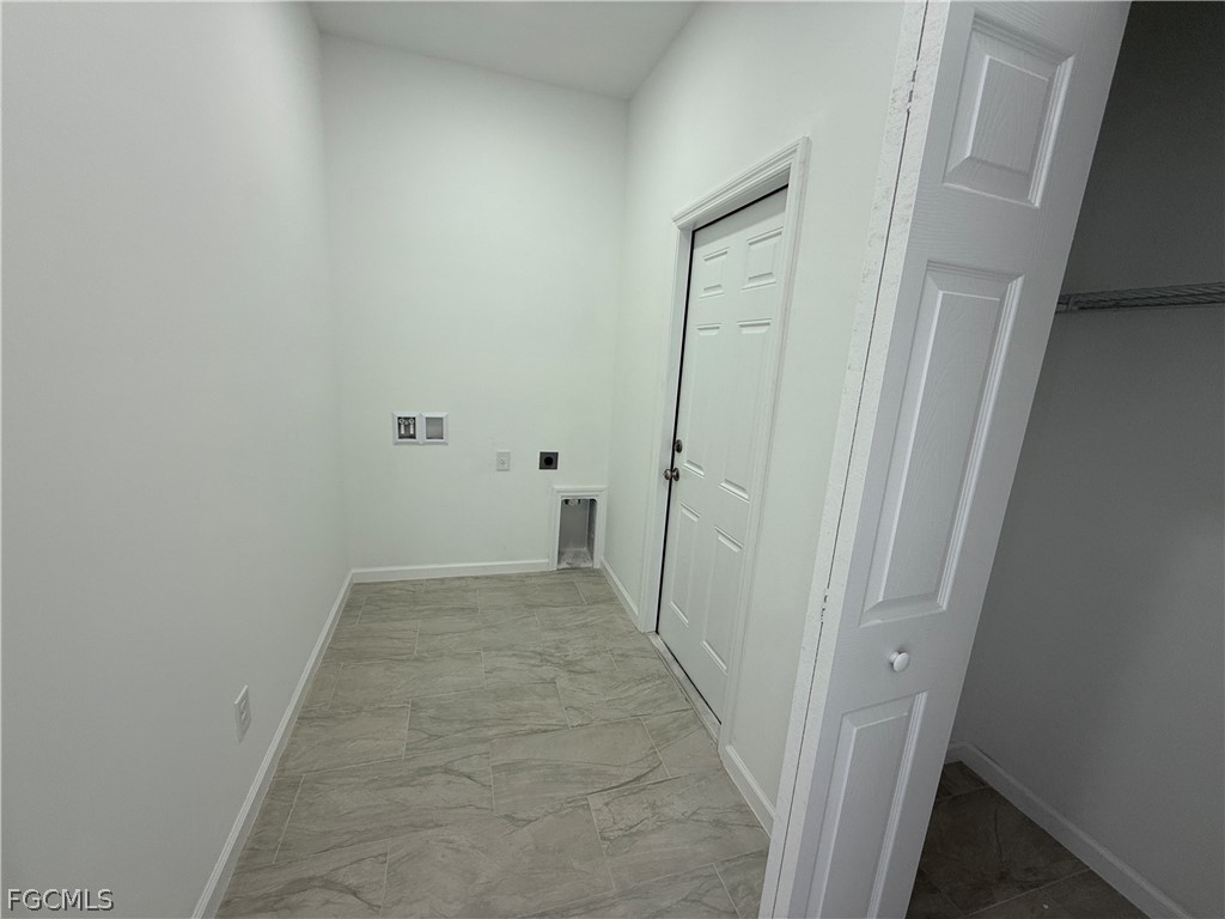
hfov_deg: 102.1
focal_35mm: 14
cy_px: 460
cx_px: 612
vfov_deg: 85.7
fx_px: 495
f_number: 2.2
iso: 100
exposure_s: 1/99
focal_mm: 2.22
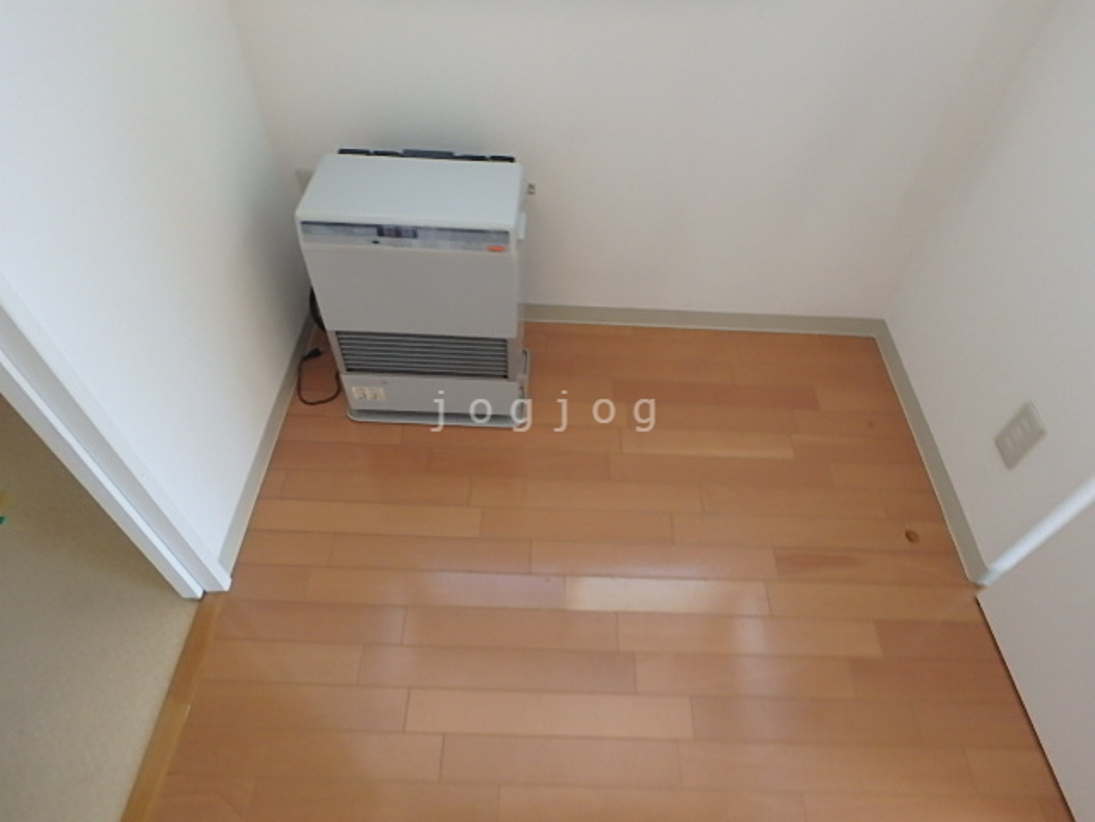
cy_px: 411
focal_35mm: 21
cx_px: 548
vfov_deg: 63.4
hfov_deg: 79.0
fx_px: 664
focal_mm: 3.7
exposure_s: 1/30
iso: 320
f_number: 3.5
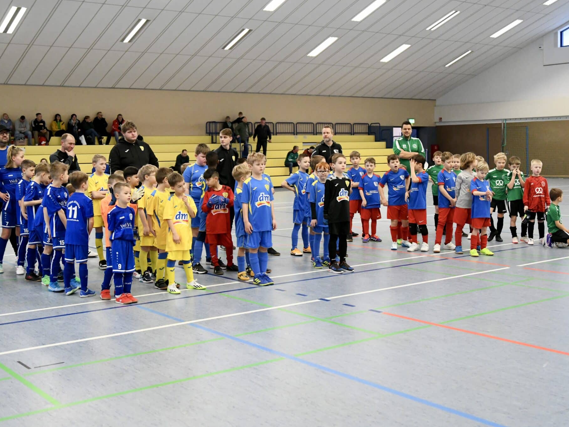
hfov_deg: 50.1
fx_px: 608
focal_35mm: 37
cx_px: 261
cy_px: 213
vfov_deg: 38.7
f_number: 2.8
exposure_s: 1/800
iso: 5600
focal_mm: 34
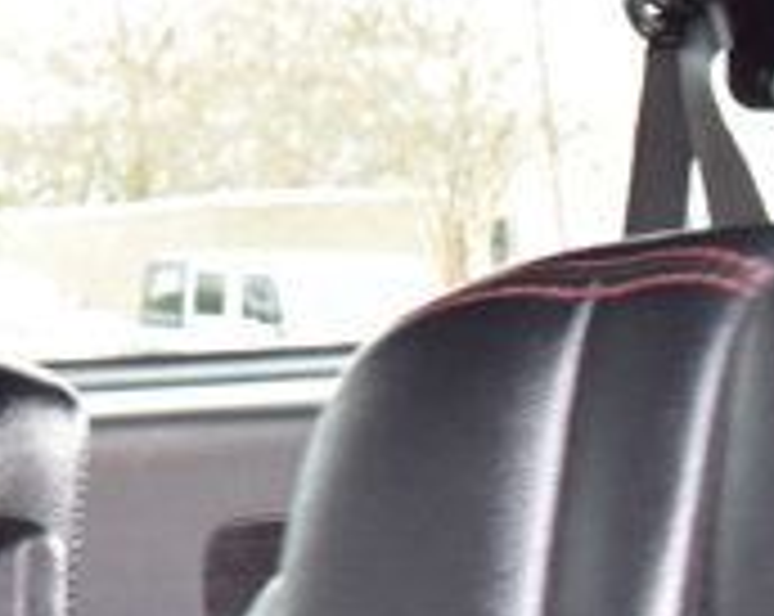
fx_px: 3453
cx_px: -738
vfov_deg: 9.4
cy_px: -706
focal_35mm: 151
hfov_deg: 11.6
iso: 720
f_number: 6.3
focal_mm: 18
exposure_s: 1/15
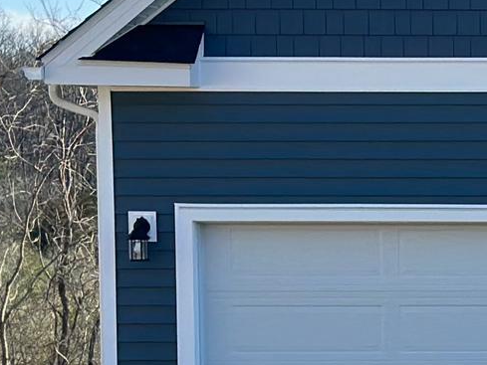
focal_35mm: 201
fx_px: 2828
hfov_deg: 9.2
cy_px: 311
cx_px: 990
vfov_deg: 7.4
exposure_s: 1/2532
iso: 100
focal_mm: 6.86
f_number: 1.78
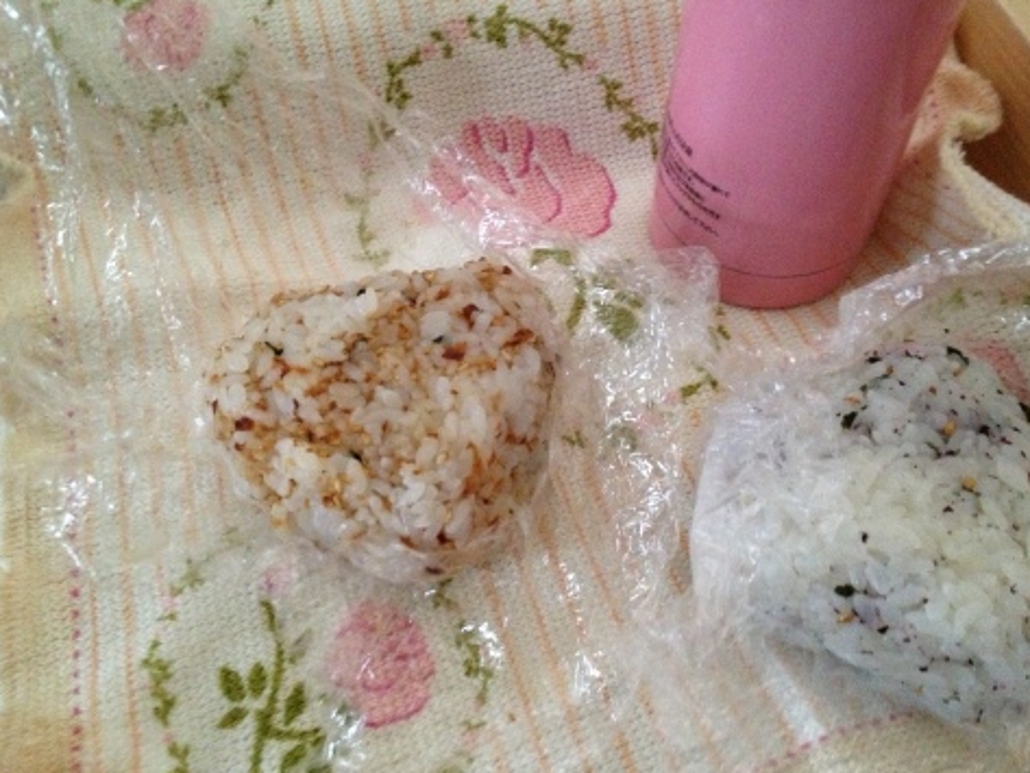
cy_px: 400
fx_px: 1101
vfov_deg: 38.7
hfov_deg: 50.1
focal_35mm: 37
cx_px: 540
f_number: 2.4
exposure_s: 1/15
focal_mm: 4.28
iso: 500
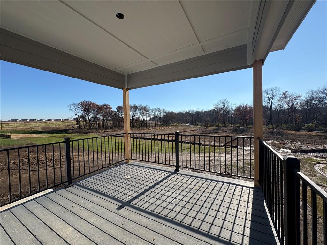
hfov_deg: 102.1
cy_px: 122
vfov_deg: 85.7
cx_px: 164
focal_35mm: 14
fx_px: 132
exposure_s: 1/2770
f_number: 2.2
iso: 50
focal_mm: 2.22
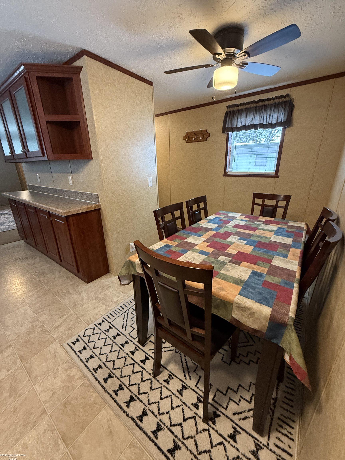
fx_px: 186
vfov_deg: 102.1
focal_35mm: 14
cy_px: 230
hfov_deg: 85.7
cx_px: 172
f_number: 2.2
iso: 500
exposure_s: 1/60
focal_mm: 2.22
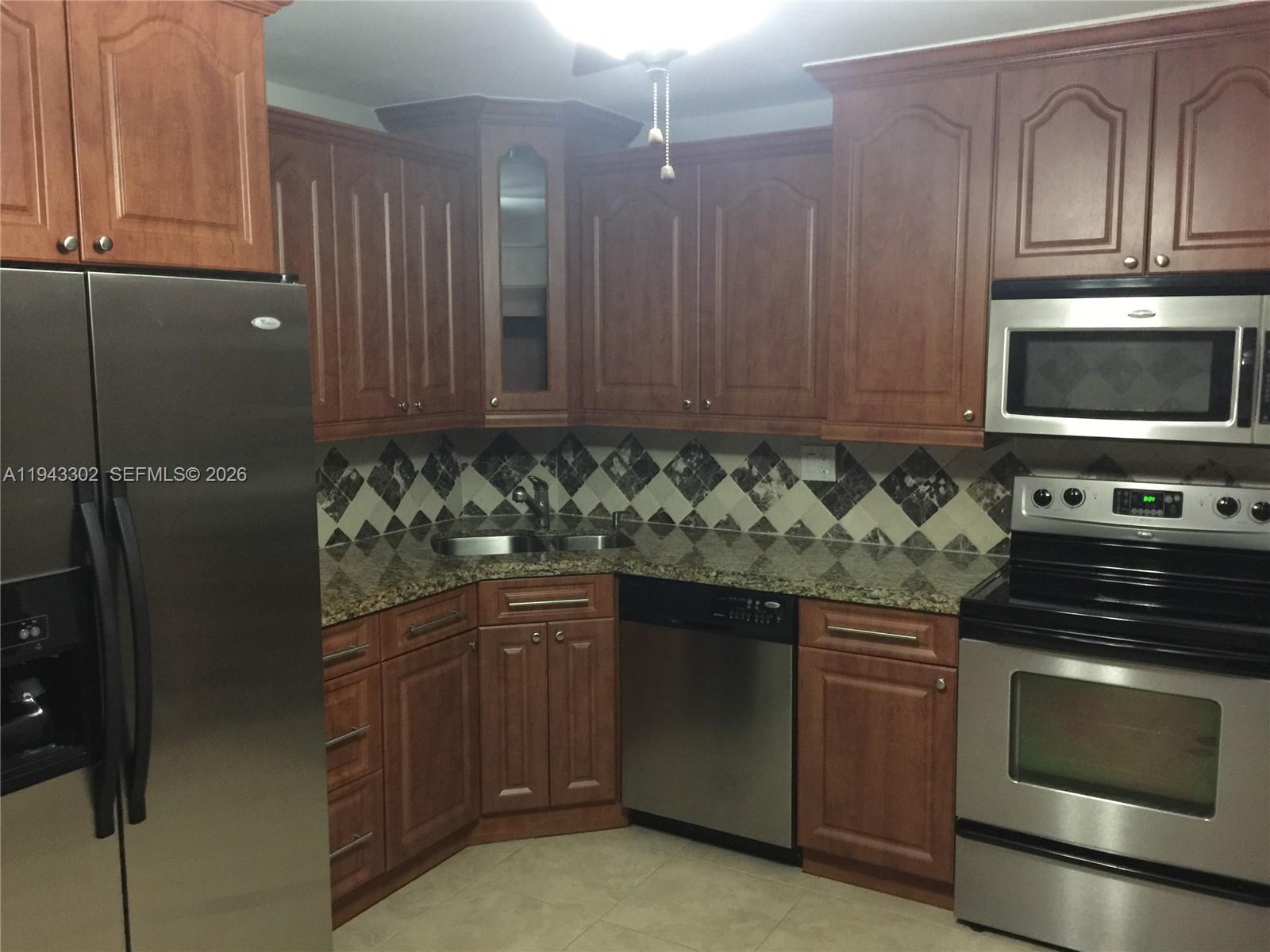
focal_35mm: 29
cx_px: 635
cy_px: 476
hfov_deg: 61.7
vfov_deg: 48.2
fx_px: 1064
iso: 100
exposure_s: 1/4
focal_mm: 4.15
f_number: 2.2
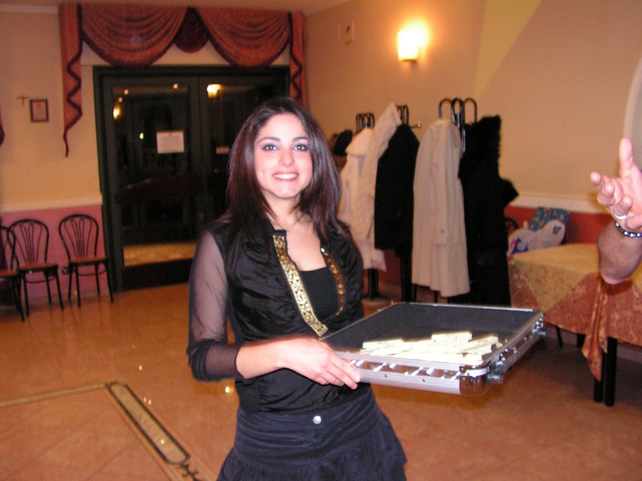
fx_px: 668
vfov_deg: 39.7
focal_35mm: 36
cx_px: 321
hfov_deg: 51.4
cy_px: 240
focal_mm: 6
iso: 200
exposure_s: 1/40
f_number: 3.2
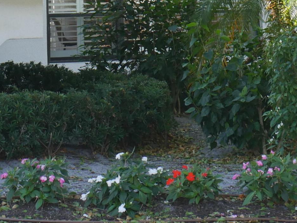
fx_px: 1167
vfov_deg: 10.6
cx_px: 136
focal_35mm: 136
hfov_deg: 14.5
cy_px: -90
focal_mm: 22
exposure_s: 1/160
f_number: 5.6
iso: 400
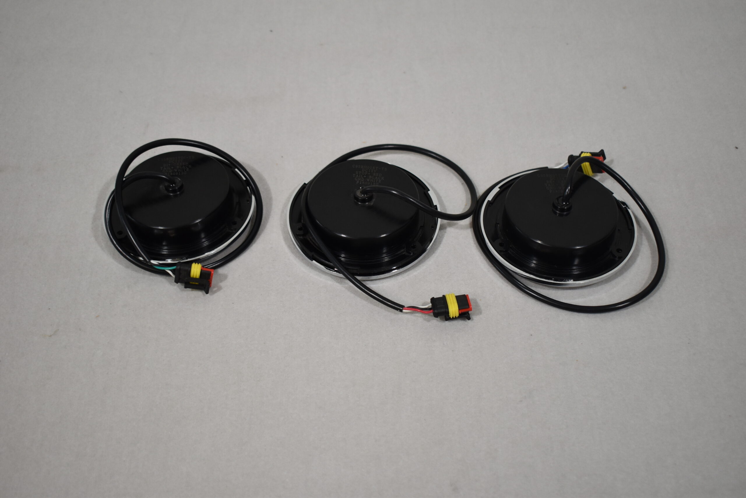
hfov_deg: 42.3
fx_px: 964
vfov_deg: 28.9
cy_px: 249
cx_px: 373
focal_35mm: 46
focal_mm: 31
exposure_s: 1/250
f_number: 4.2
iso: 720
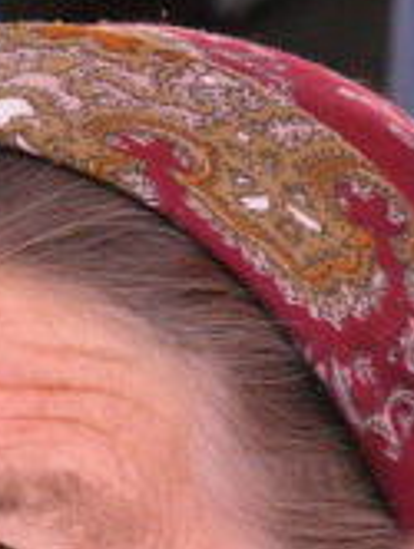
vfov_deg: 3.3
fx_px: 9464
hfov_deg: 2.5
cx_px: 119
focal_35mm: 595
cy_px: 688
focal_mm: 52.4
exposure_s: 1/238
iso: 800
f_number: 4.6
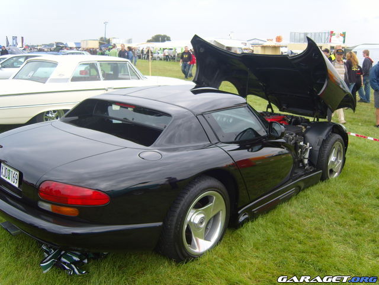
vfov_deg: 40.7
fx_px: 383
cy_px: 142
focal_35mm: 35
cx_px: 190
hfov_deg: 52.6
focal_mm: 7.4
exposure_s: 1/250
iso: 80
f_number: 2.8
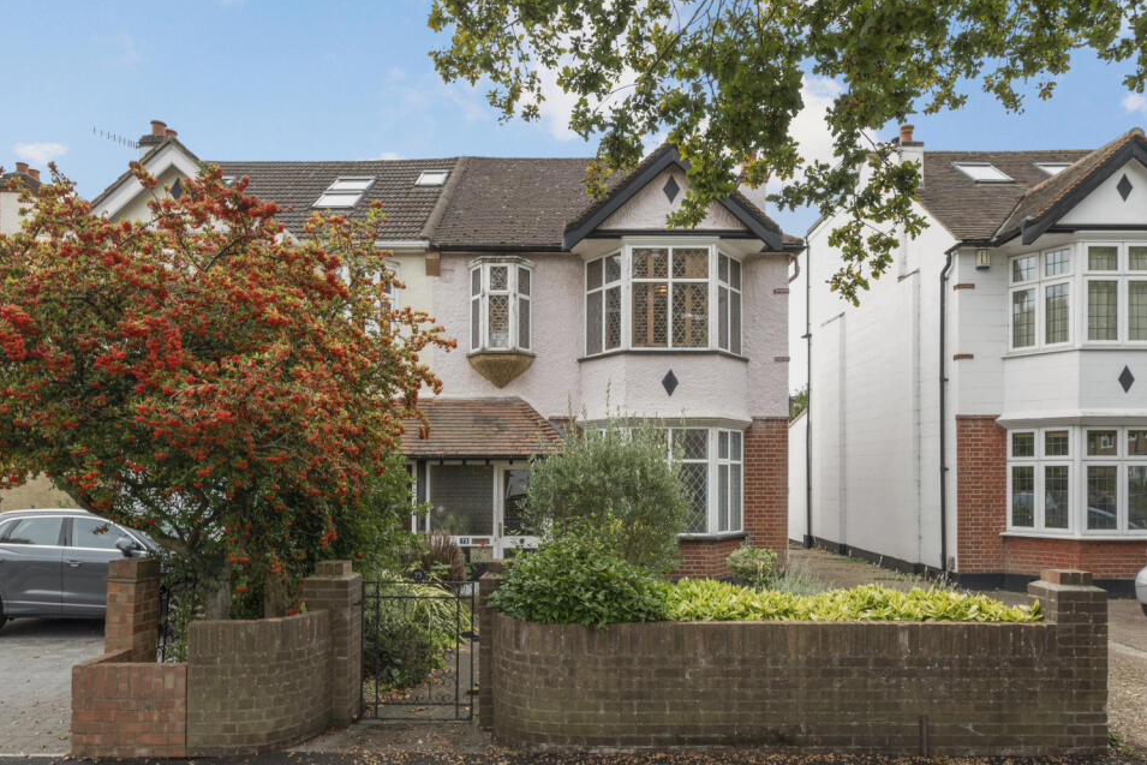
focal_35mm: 15
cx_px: 597
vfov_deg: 77.3
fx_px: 478
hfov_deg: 100.3
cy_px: 367
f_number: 8
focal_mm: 14
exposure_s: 1/80
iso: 200
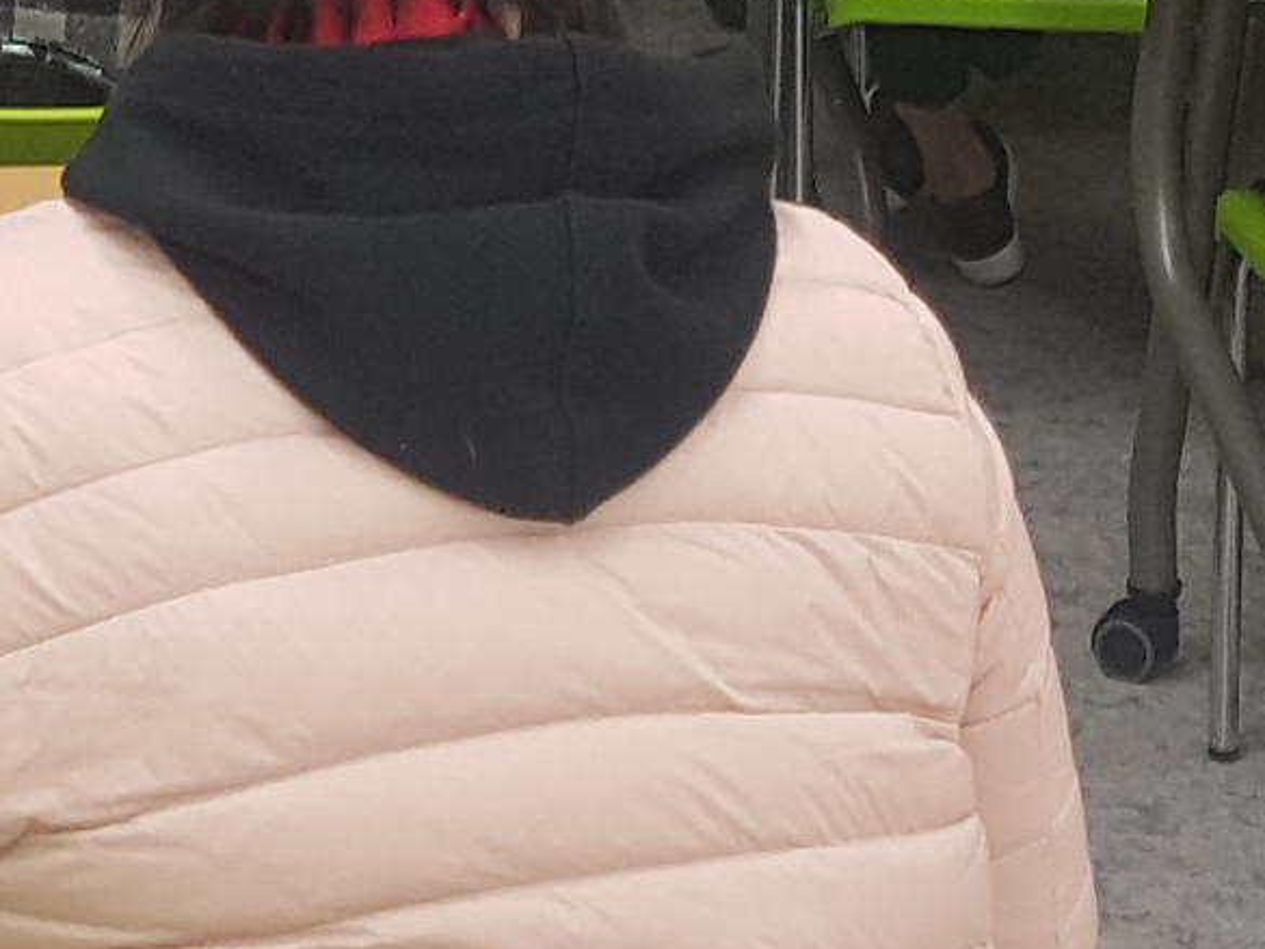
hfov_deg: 15.3
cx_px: 242
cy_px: -1329
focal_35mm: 128
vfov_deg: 10.1
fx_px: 4679
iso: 100
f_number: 1.7
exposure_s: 1/60
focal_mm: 4.2
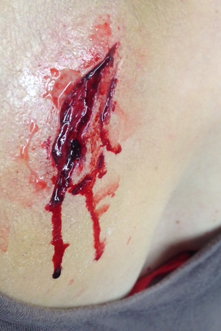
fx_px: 322
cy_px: 164
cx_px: 103
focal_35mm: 35
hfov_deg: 37.8
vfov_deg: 54.4
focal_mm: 4.12
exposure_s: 1/20
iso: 125
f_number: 2.4
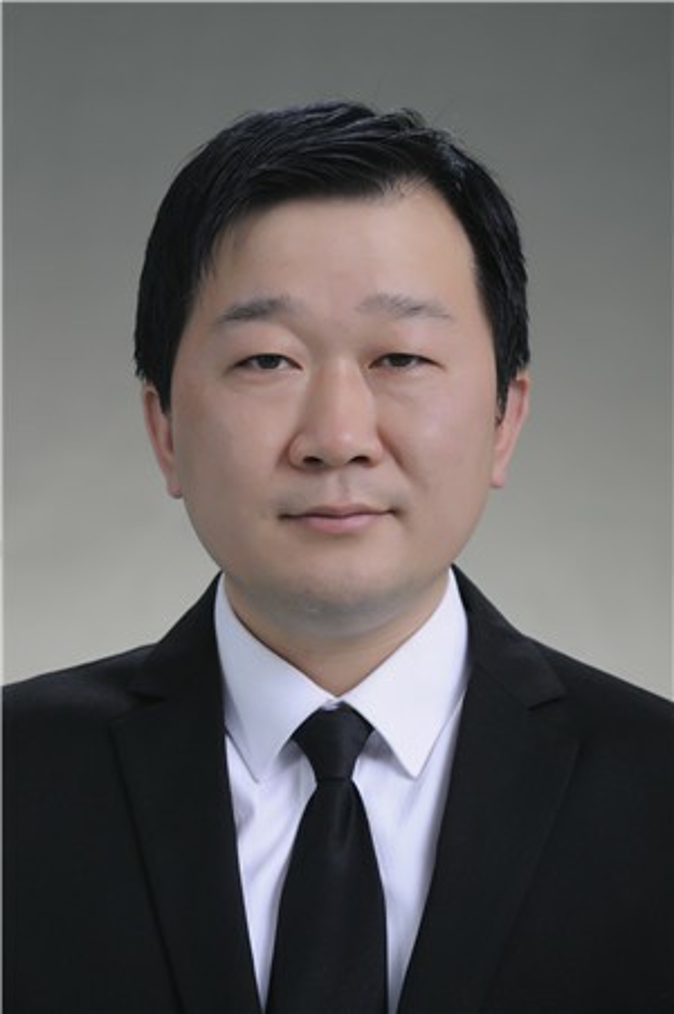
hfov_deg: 10.7
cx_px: 337
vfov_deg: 16.1
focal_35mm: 128
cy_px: 507
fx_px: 3586
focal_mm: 85
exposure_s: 1/125
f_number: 5.6
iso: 160
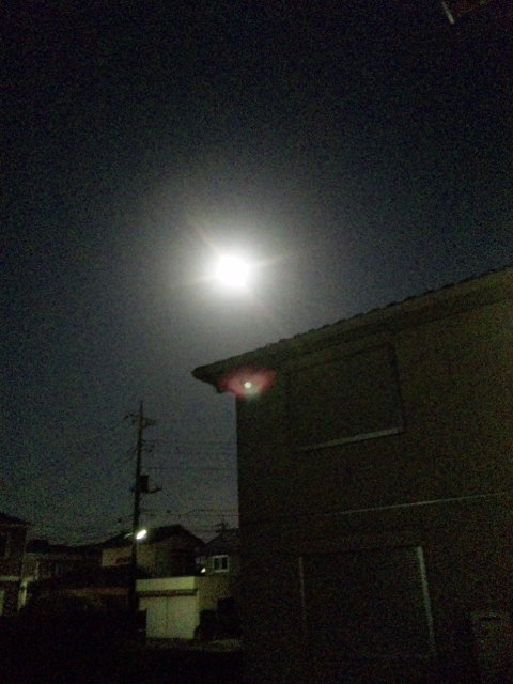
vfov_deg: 61.7
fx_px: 573
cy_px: 342
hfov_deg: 48.2
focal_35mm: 29
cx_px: 256
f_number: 2.8
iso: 800
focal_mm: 4.82
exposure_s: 1
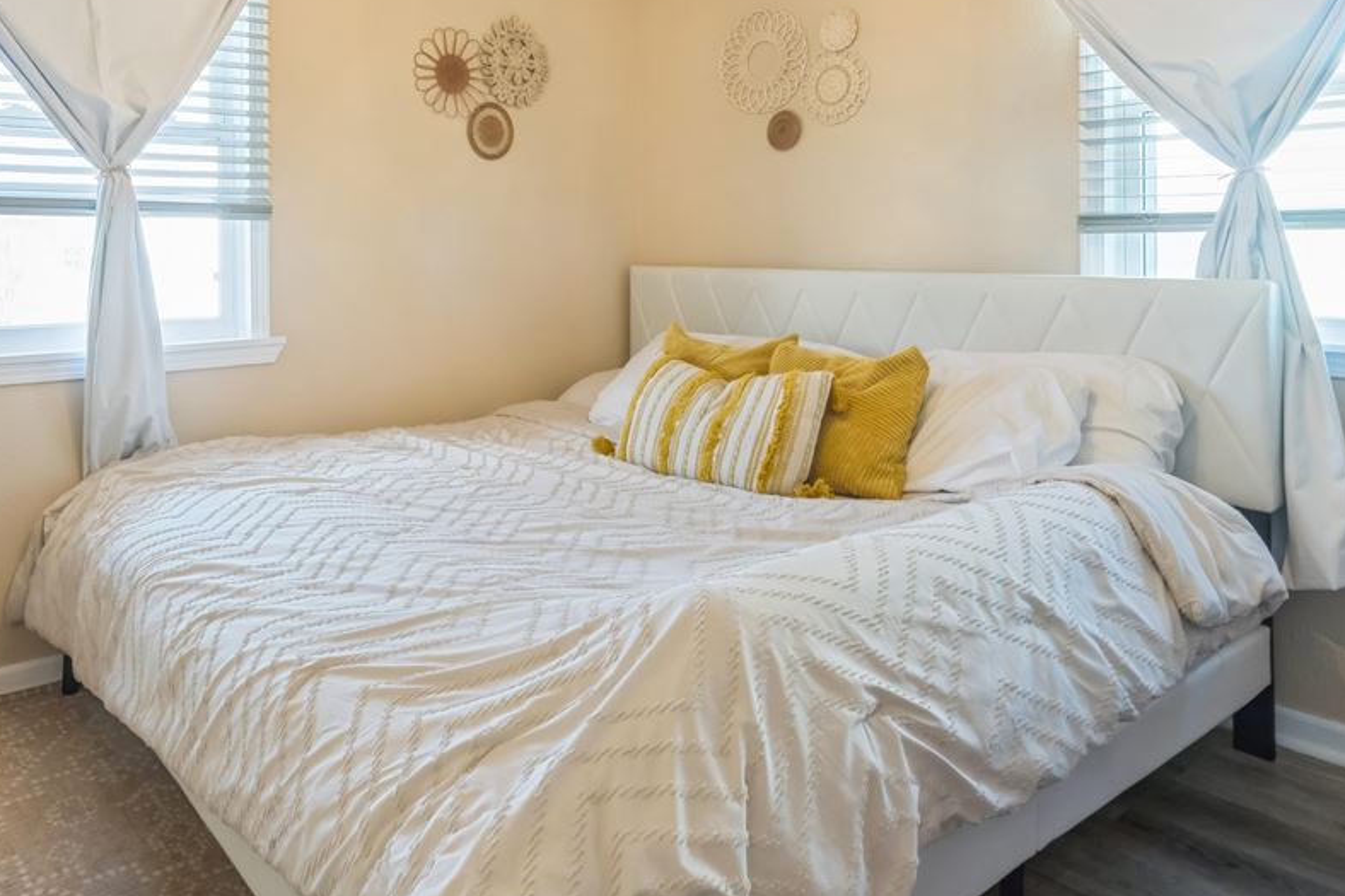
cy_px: 238
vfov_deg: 47.9
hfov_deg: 67.6
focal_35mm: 26
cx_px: 452
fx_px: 971
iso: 400
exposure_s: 1/5
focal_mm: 16
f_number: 10
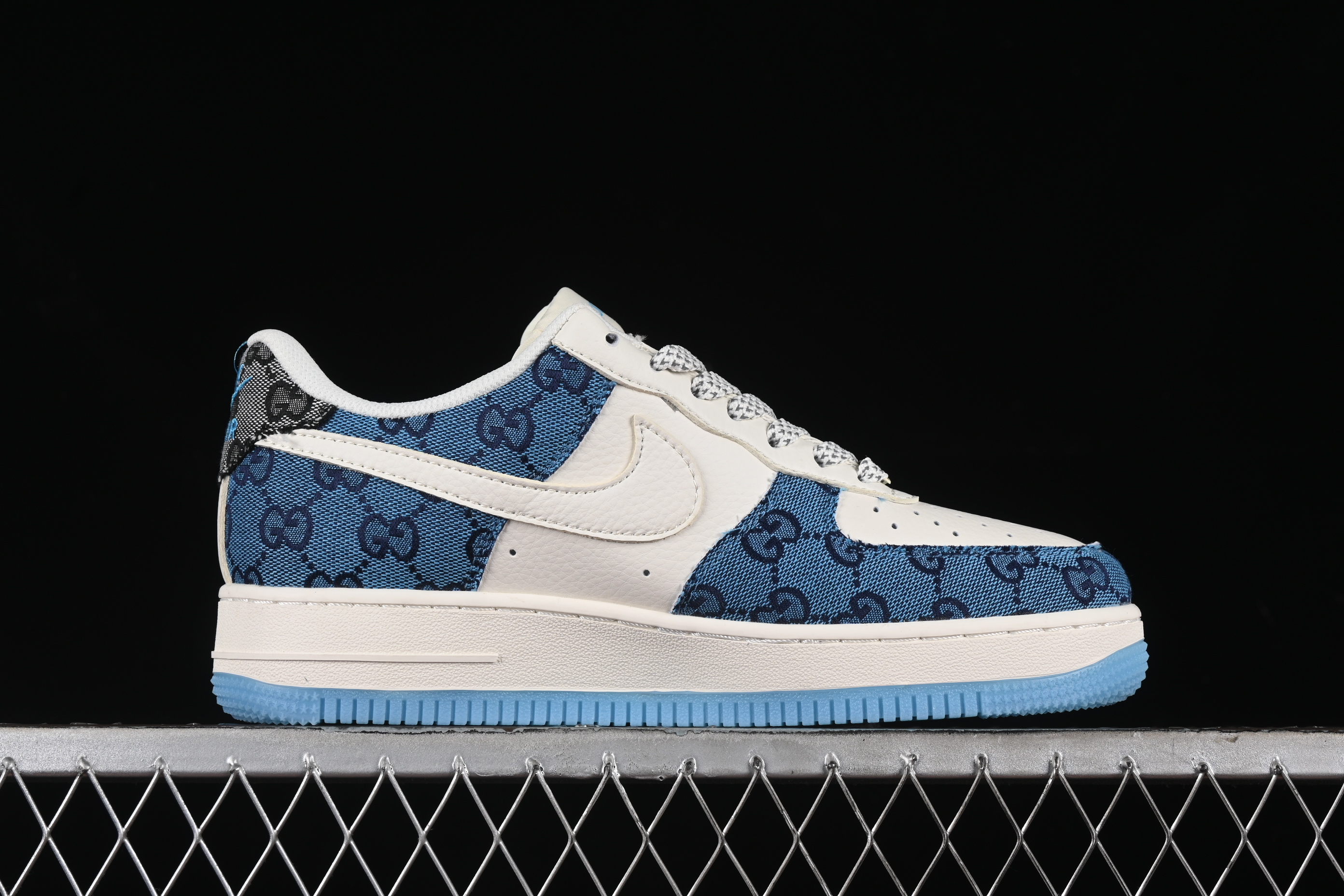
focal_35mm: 75
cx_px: 672
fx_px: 2800
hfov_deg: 27.0
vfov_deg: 18.2
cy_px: 448
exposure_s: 1/80
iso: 160
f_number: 8
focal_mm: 50
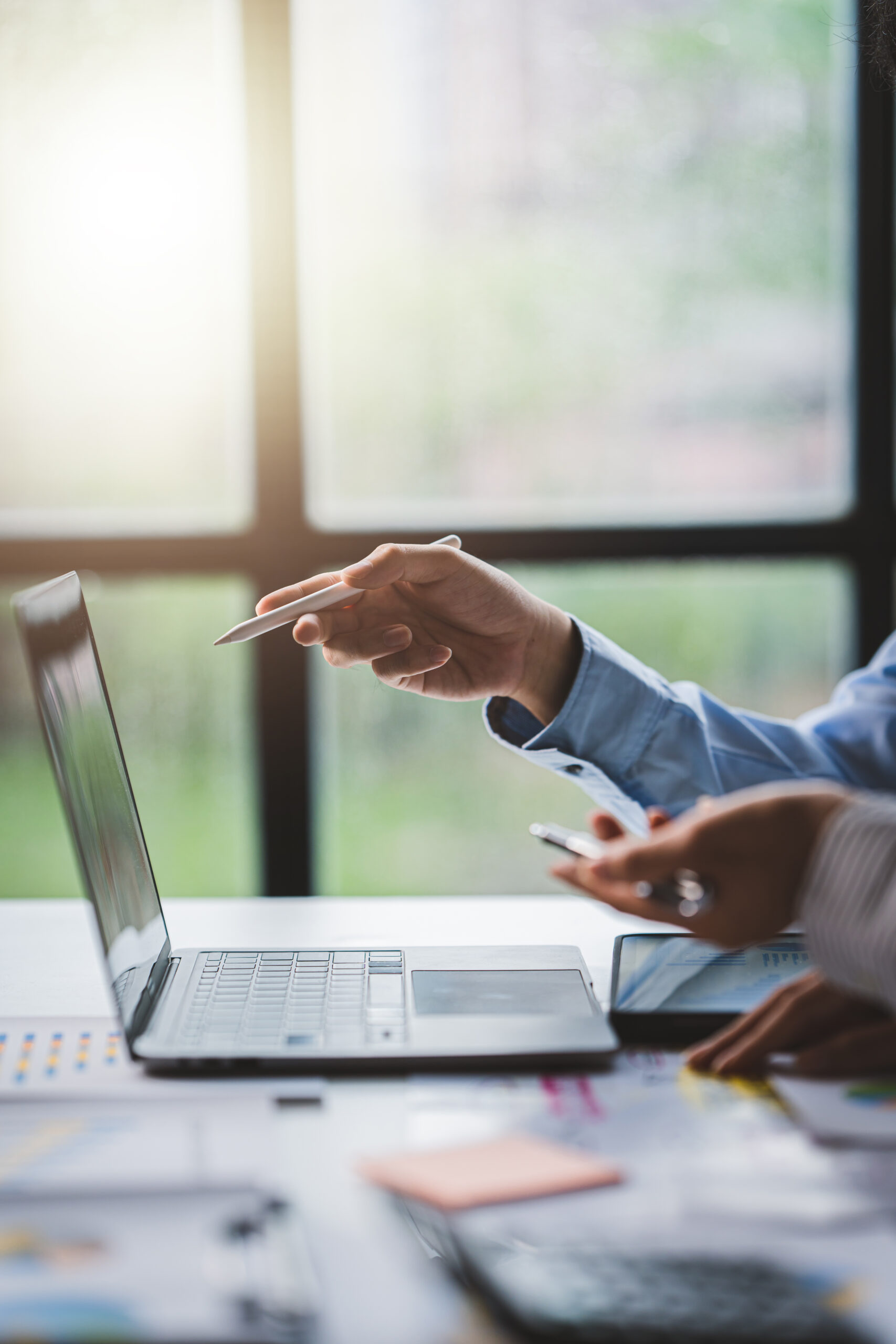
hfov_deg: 16.1
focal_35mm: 85
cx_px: 448
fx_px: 3173
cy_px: 672
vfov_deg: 23.9
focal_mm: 85
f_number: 2
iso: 125
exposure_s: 1/200
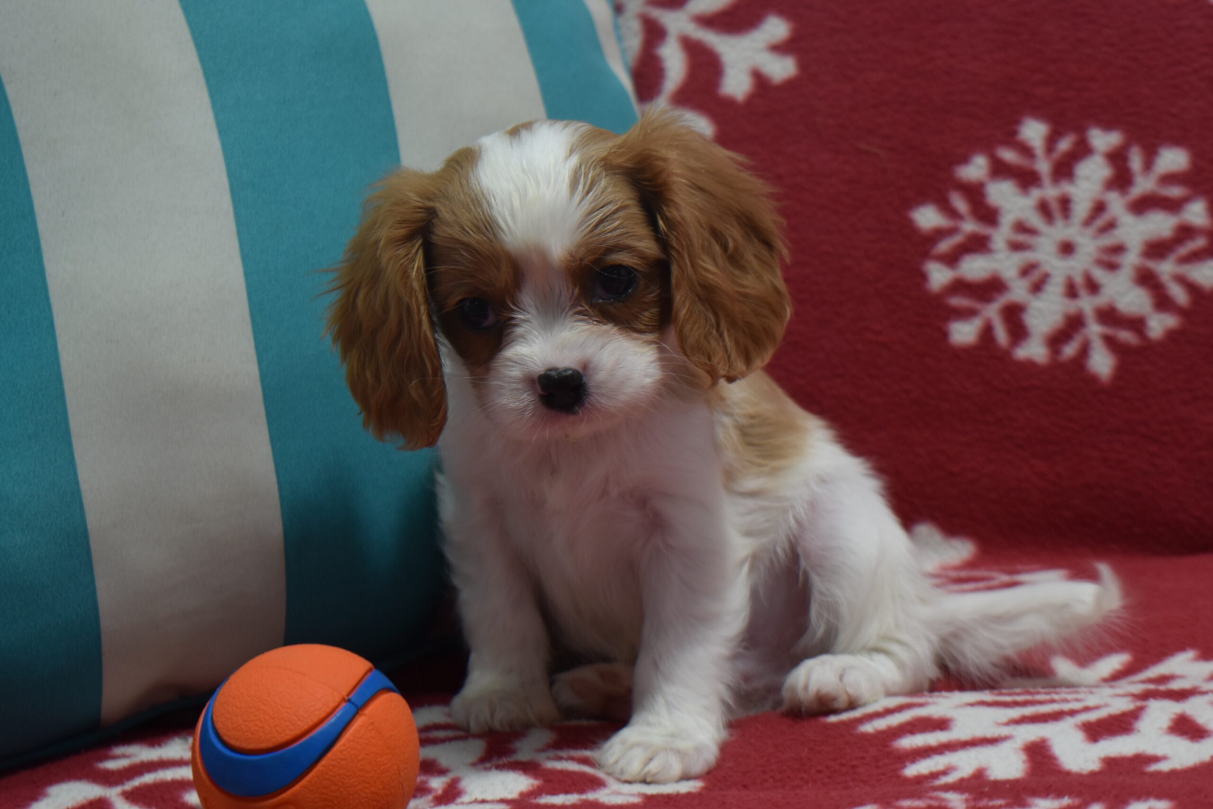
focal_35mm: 82
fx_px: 2780
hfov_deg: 24.6
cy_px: 404
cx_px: 606
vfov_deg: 16.6
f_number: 5.6
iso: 400
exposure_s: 1/60
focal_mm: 55
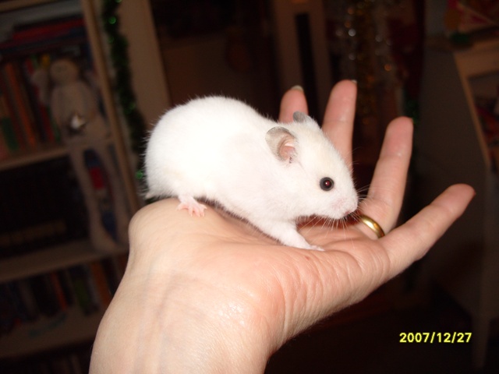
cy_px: 187
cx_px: 250
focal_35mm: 35
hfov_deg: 52.6
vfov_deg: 40.7
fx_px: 505
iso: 100
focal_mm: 7.8
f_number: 2.8
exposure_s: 1/45
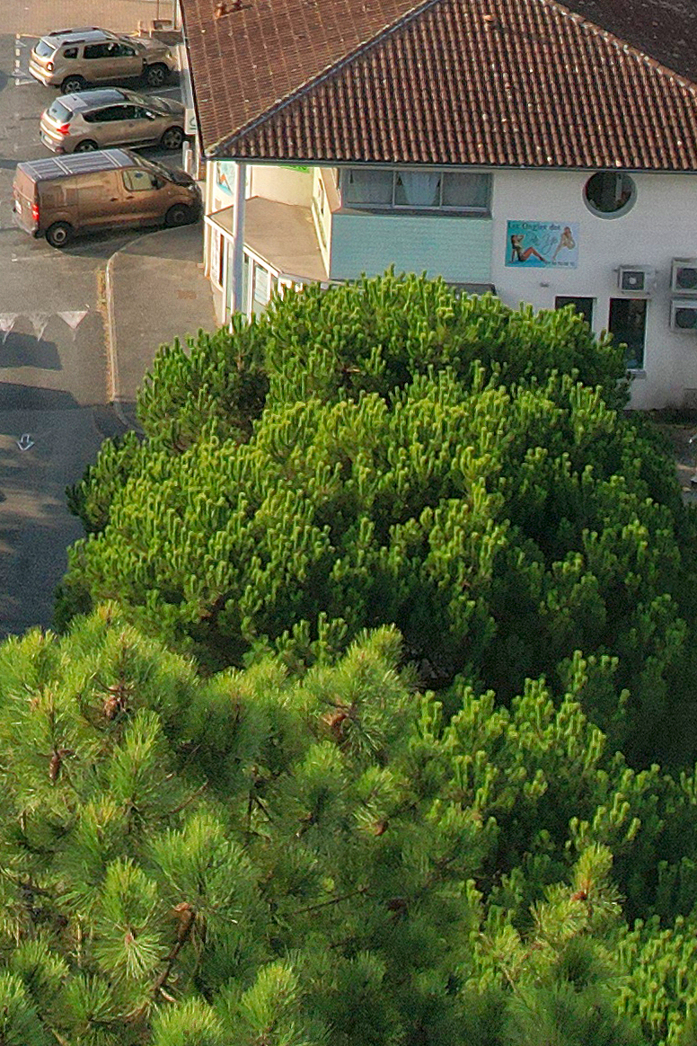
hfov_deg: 13.0
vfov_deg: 18.3
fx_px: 2933
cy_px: -451
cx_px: -245
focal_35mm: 101
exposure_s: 1/400
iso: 100
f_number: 2.8
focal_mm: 8.38
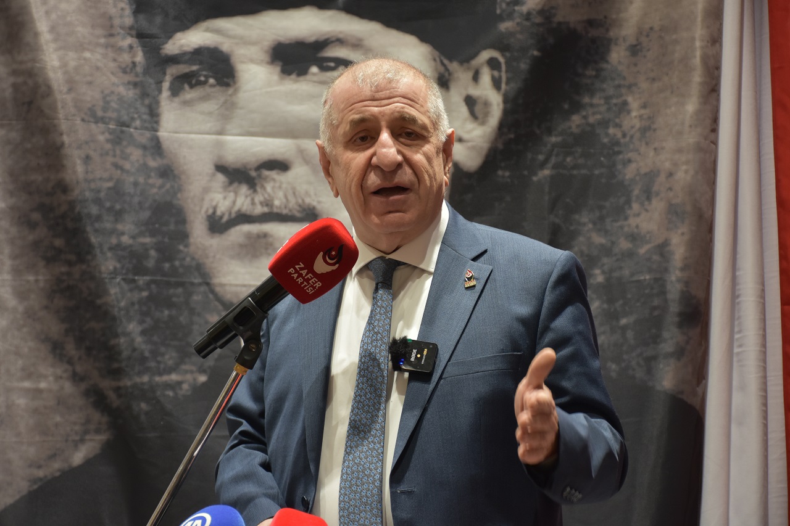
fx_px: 2633
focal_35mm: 120
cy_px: 263
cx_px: 395
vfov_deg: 11.4
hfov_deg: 17.1
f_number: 5.3
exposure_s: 1/60
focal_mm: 80
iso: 800
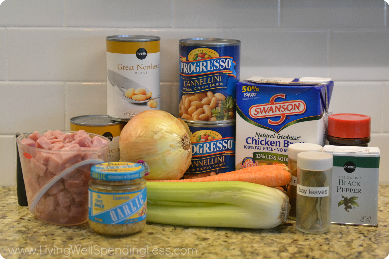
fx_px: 891
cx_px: 194
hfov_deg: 24.6
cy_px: 130
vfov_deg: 16.6
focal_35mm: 82
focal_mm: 55
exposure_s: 1/200
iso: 2000
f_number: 2.8
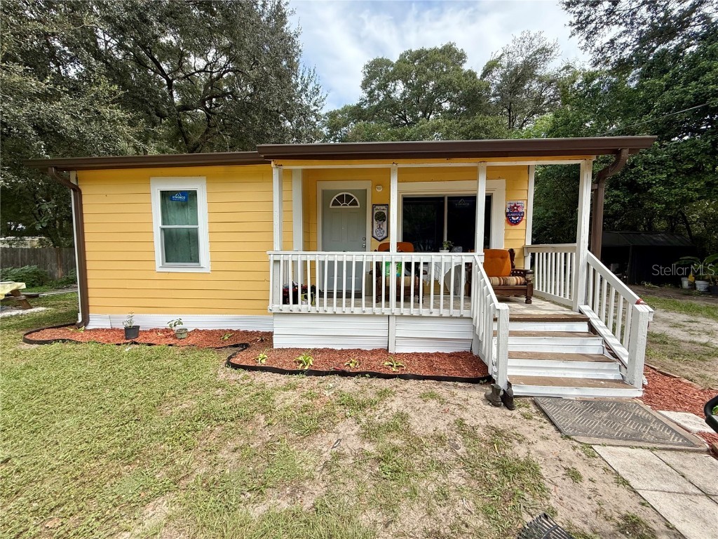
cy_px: 270
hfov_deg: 102.1
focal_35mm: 14
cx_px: 359
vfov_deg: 85.7
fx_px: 290
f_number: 2.2
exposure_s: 1/679
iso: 50
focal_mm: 2.22
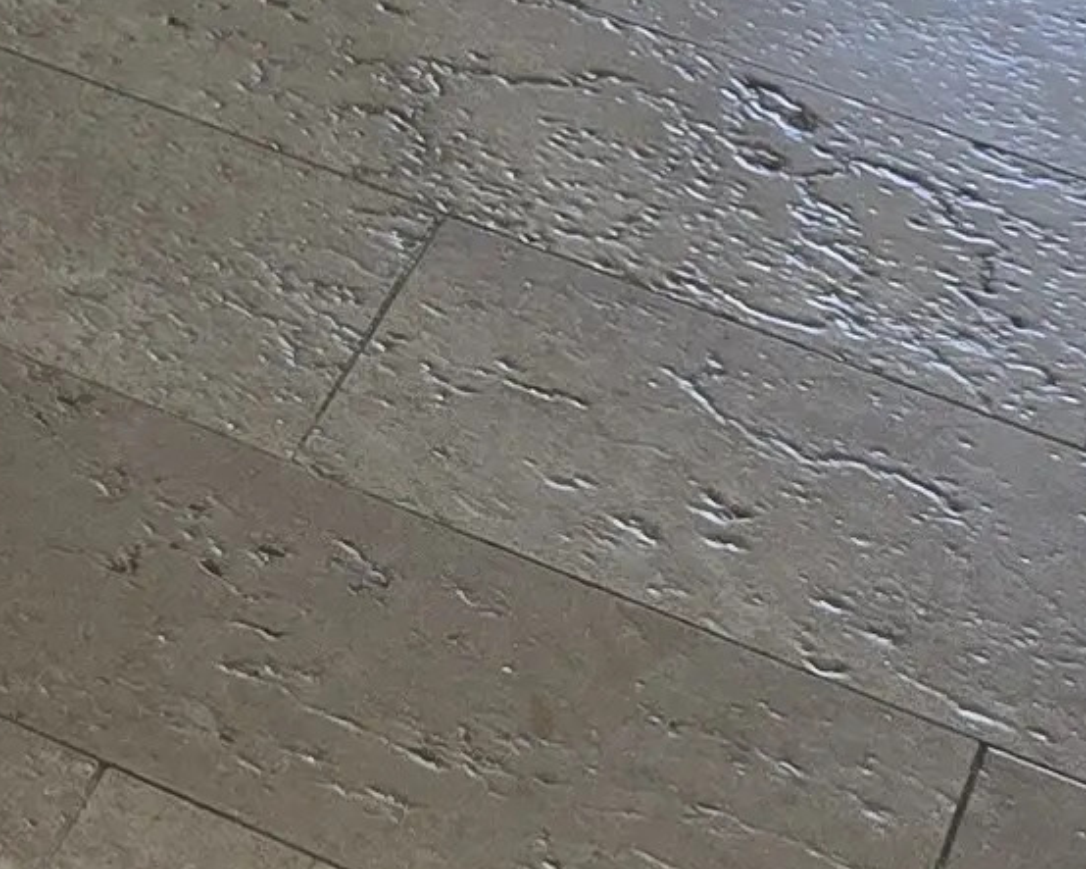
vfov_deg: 8.2
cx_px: -2037
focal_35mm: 162
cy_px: -1693
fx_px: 5206
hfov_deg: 9.6
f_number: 1.7
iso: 80
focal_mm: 6.3
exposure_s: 1/180
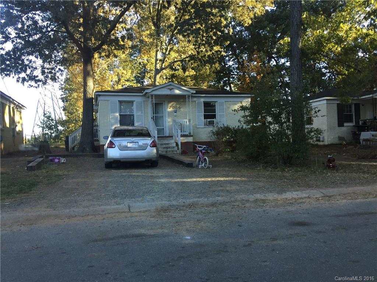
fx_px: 316
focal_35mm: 29
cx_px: 188
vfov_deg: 48.2
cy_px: 141
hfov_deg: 61.7
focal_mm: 4.15
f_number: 2.2
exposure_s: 1/30
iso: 40
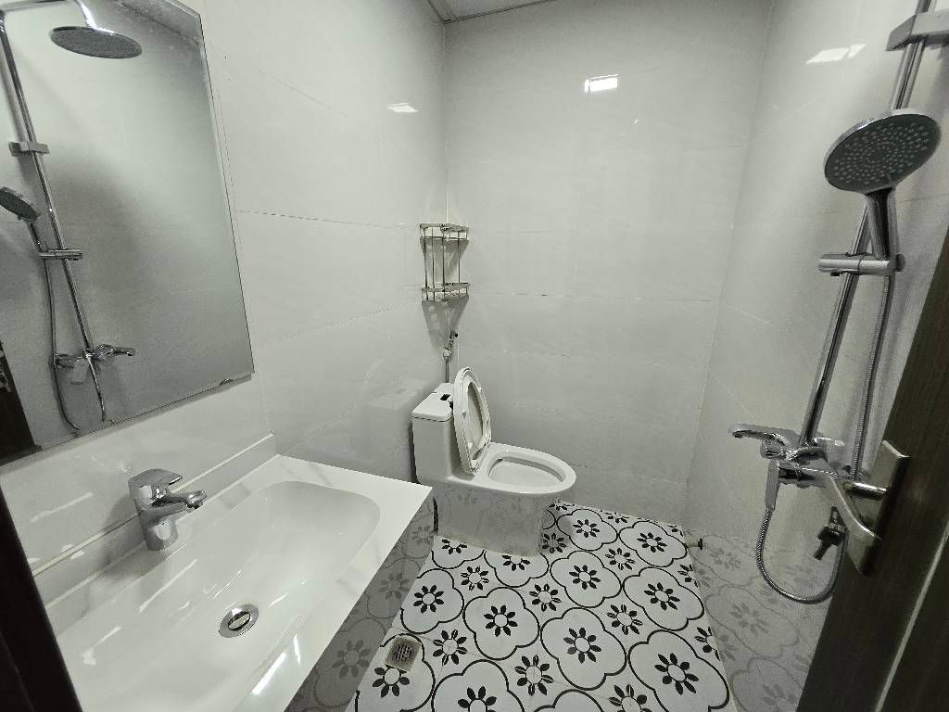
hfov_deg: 106.2
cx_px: 474
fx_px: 356
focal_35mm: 13
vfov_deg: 89.9
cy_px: 356
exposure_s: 1/50
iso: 125
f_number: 2.2
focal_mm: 1.7
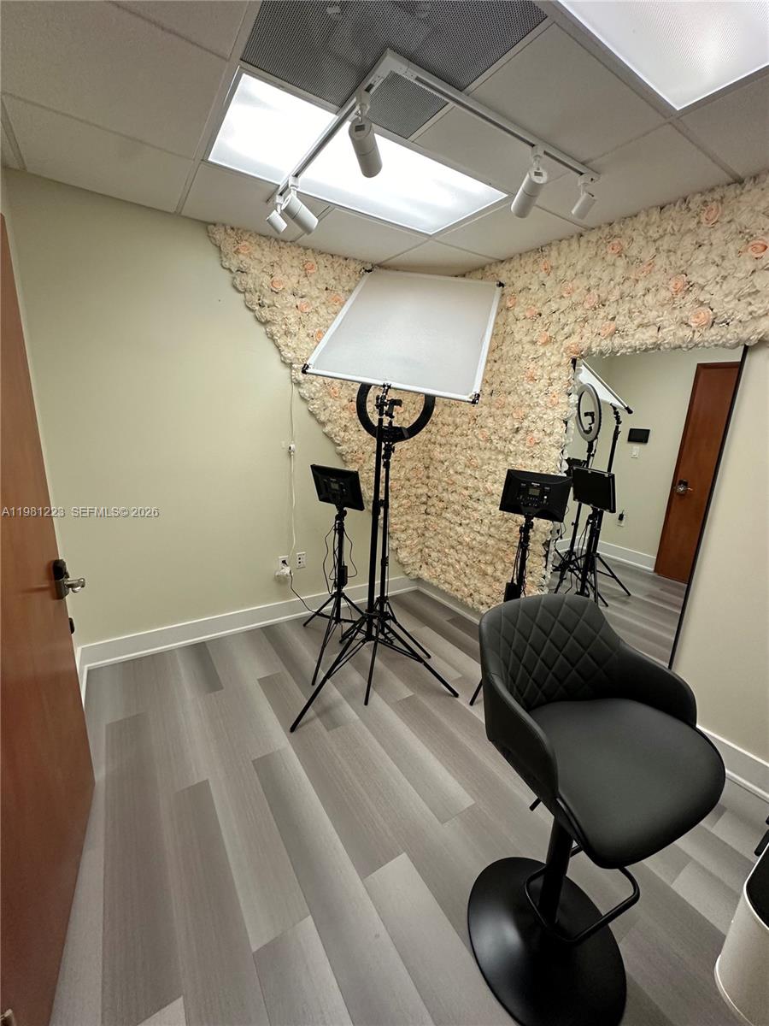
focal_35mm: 14
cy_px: 513
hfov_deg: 85.7
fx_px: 415
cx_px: 384
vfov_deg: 102.1
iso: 200
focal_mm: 2.22
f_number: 2.2
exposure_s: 1/120
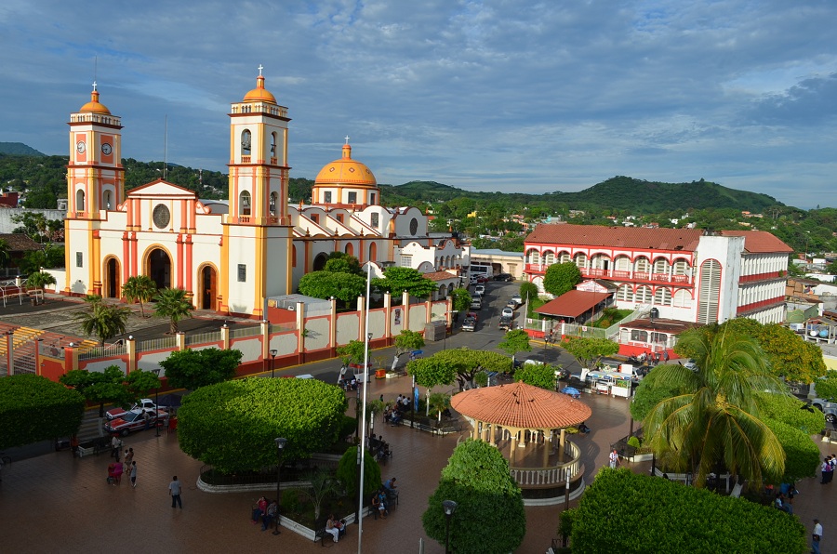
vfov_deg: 47.7
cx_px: 418
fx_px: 626
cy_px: 277
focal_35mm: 27
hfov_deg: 67.5
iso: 100
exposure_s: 1/250
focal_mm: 18
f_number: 8
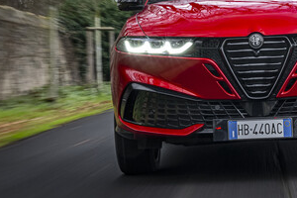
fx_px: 907
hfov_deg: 18.4
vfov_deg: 12.4
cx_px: 243
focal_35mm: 110
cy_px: 59
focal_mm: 44
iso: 1250
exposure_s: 1/10
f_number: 18
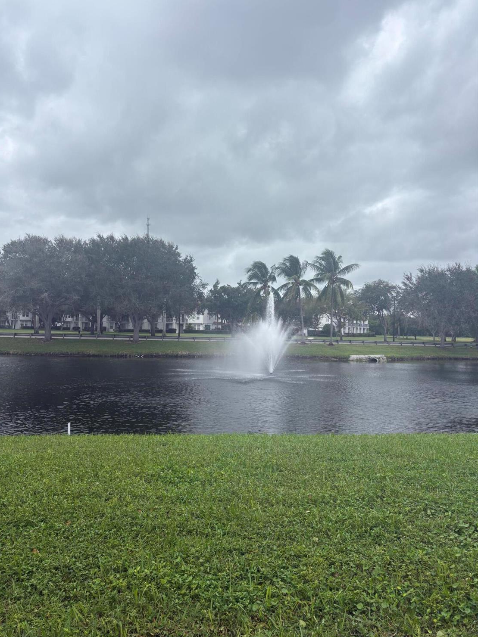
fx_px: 497
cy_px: 310
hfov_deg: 51.3
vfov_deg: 65.3
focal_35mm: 27
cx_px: 231
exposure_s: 1/2075
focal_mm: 5.96
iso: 50
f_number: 1.6
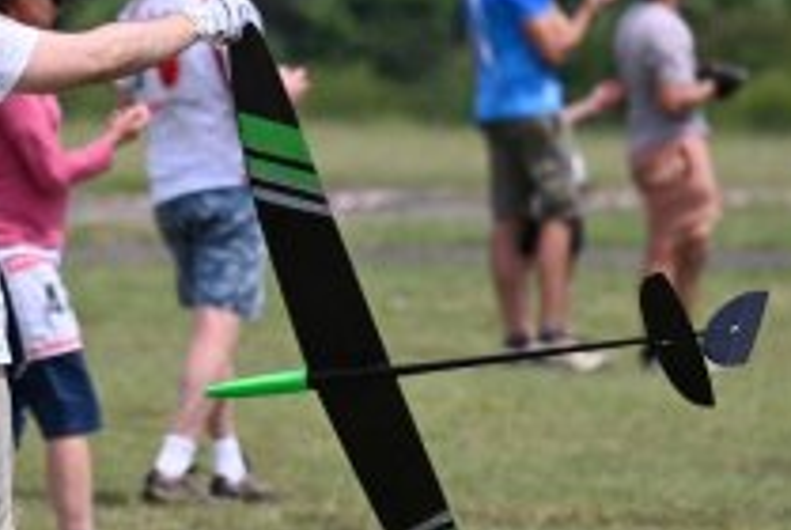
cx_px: 28
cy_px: 314
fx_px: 15688
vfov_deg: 1.9
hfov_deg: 2.9
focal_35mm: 713
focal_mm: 300
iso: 800
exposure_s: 1/3200
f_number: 8
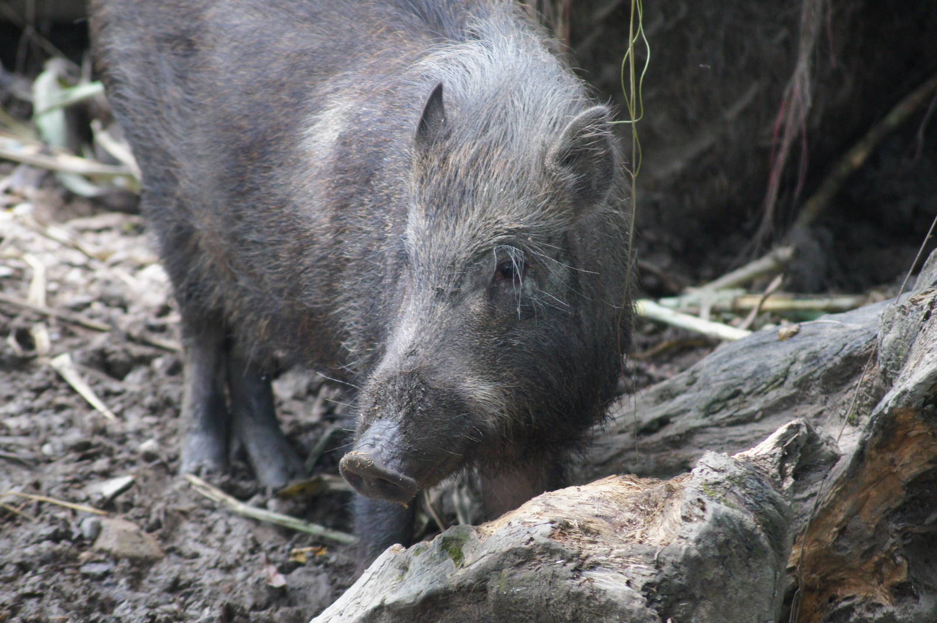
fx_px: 7799
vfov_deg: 4.6
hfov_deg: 6.9
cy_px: 312
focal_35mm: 300
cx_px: 468
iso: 1600
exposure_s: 1/250
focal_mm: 200
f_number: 5.6
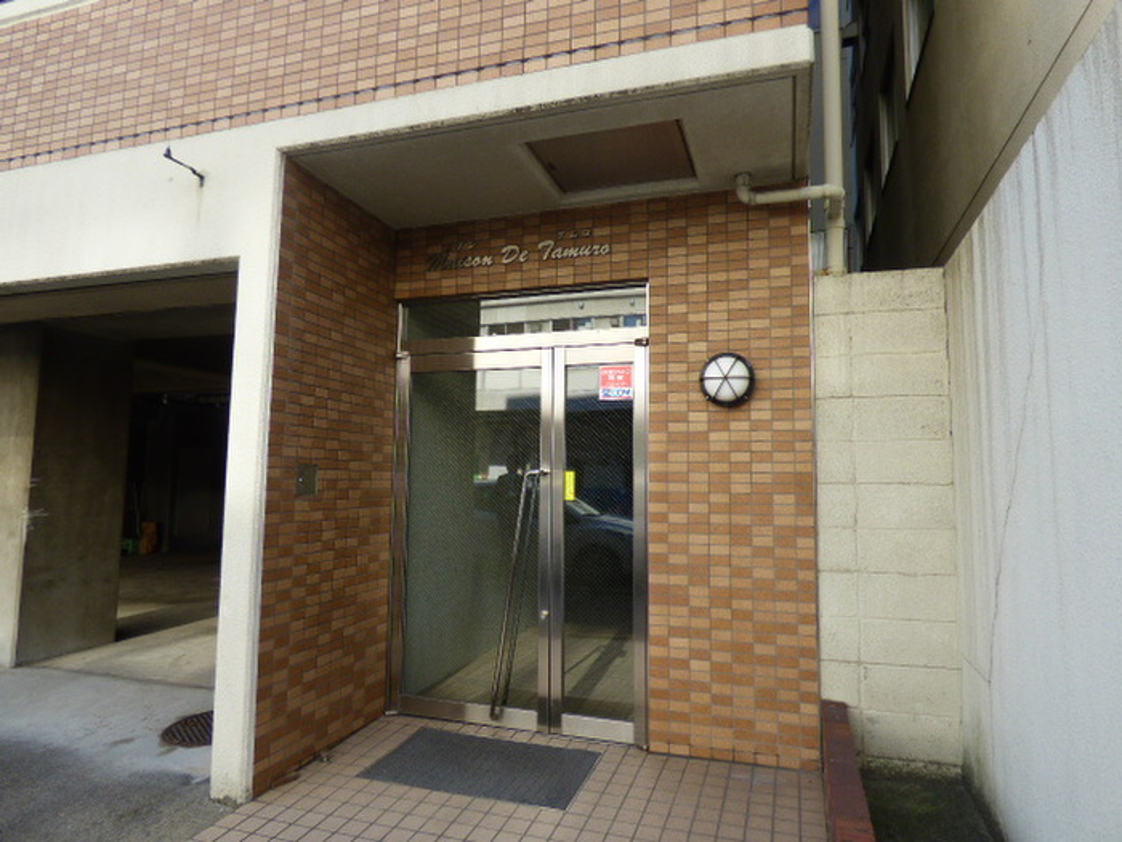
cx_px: 561
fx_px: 648
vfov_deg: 66.0
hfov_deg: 81.7
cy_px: 421
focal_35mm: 20
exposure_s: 1/320
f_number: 2.8
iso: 100
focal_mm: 3.58
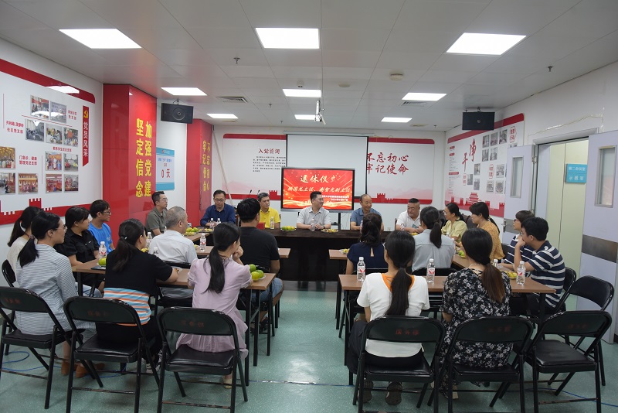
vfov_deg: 53.2
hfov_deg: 73.7
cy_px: 206
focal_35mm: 24
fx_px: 412
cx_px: 309
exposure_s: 1/100
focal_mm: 24
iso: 1600
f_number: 5
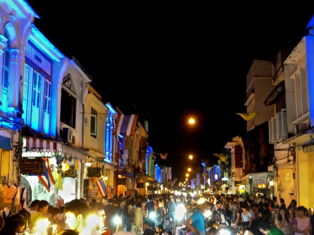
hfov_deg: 37.5
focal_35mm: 51
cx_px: 173
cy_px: 116
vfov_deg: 28.5
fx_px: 463
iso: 400
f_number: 3.2
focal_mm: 7.6
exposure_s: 1/6
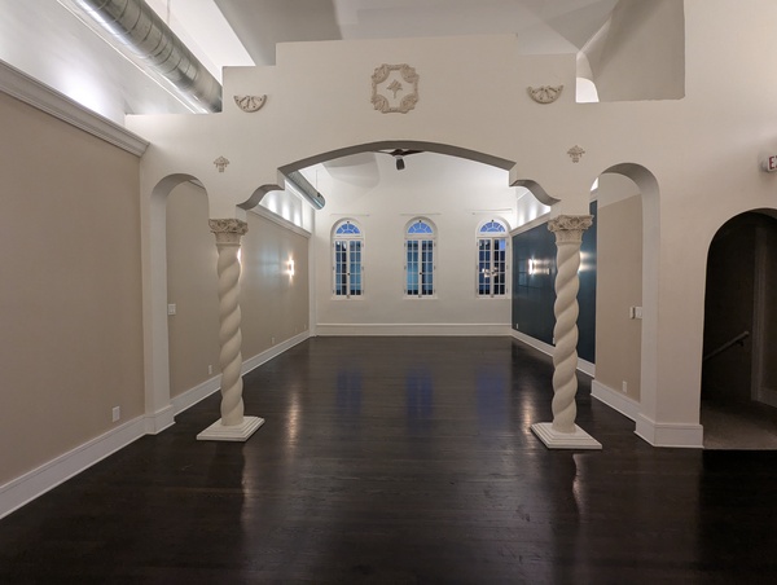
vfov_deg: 78.3
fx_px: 360
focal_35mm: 16
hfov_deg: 94.4
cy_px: 292
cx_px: 388
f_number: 2.2
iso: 107
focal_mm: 2.35
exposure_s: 1/24
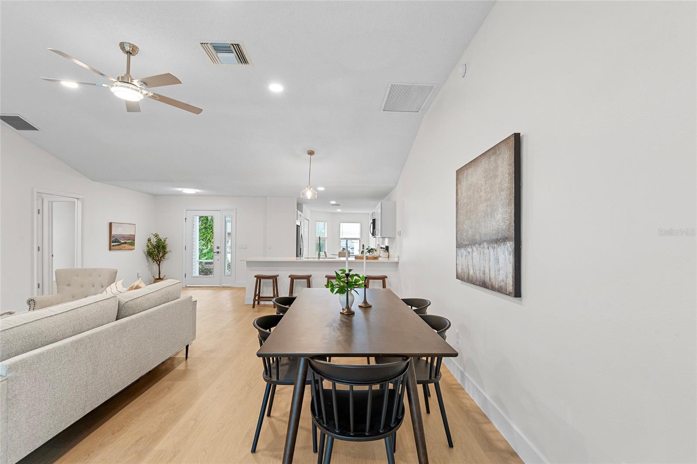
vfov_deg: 73.6
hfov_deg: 96.8
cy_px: 232
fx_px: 310
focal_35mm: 16
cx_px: 348
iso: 100
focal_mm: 16
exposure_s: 1.6
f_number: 10
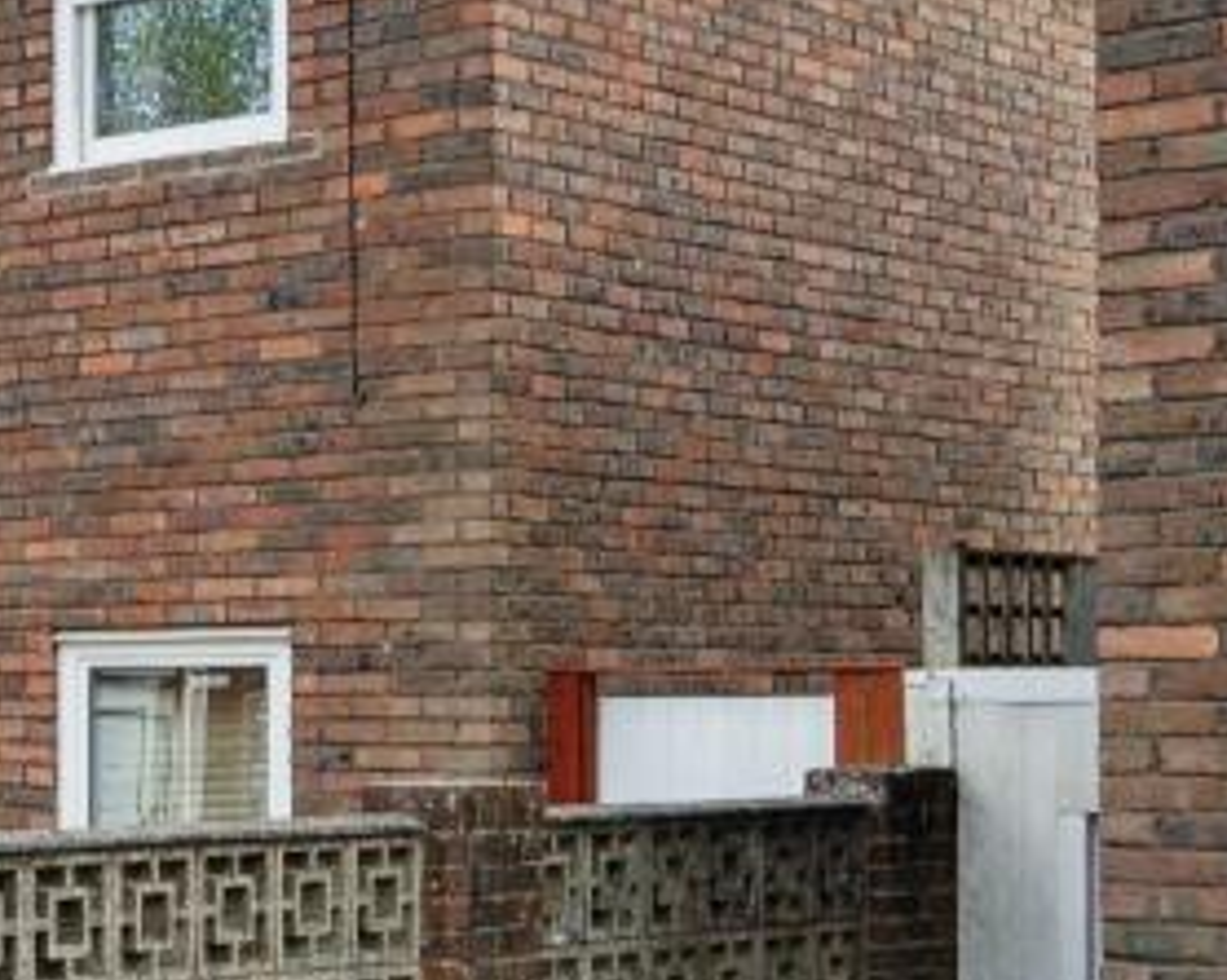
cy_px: 614
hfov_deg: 17.9
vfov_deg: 17.0
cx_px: -852
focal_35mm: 90
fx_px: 3266
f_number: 6.3
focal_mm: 26
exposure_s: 1/800
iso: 1600
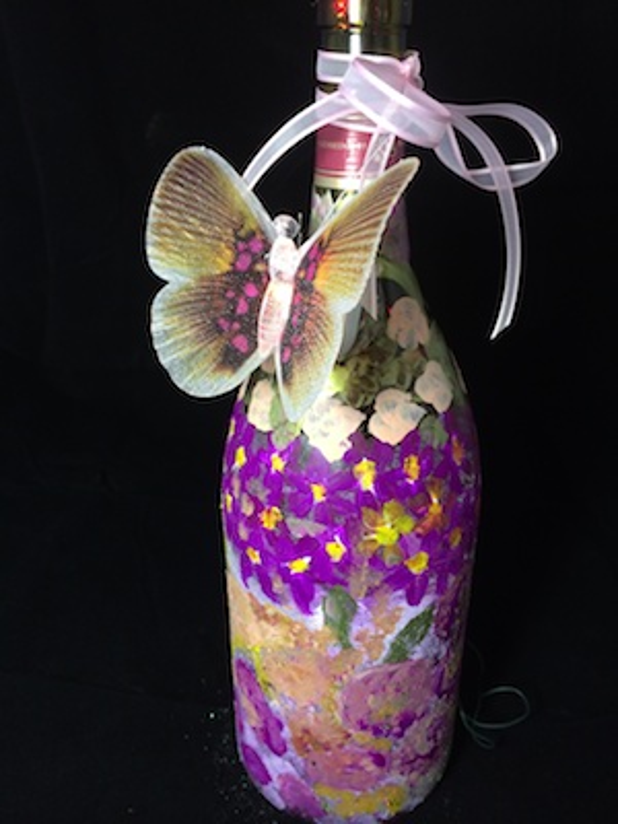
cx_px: 309
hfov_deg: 46.8
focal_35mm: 30
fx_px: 714
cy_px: 412
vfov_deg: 60.0
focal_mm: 4.12
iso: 40
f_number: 2.2
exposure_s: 1/30
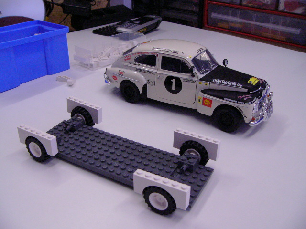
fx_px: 318
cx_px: 153
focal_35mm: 36
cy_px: 114
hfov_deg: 51.4
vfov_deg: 39.7
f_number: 2.8
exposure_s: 1/50
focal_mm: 6
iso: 200
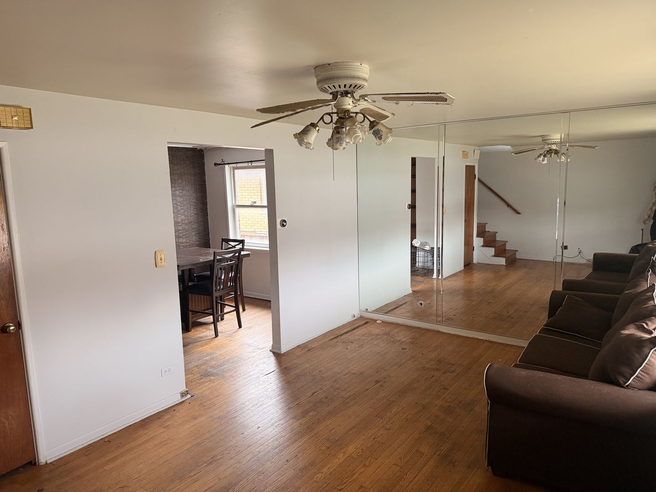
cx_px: 328
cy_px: 246
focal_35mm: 24
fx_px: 455
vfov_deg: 56.8
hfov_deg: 71.6
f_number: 1.78
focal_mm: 6.76
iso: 320
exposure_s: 1/60
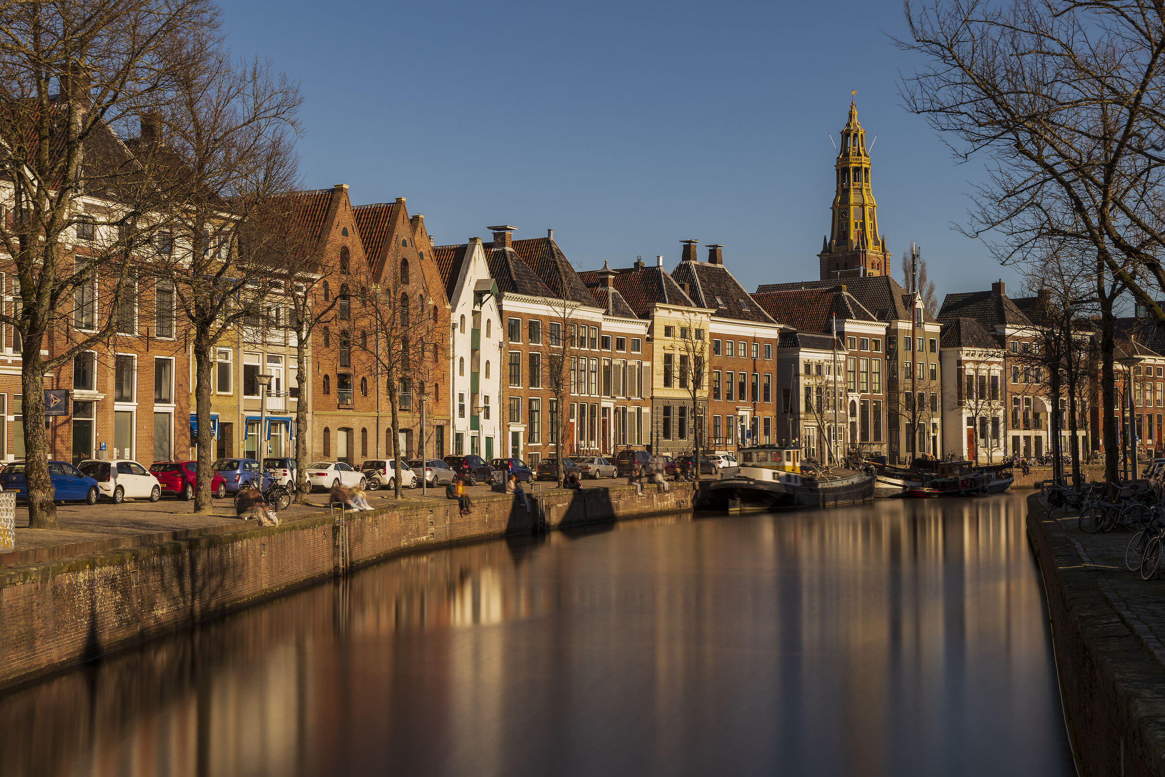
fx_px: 1683
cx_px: 582
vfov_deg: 26.0
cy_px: 388
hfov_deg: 38.2
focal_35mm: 52
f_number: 13
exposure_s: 131
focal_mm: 52
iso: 100
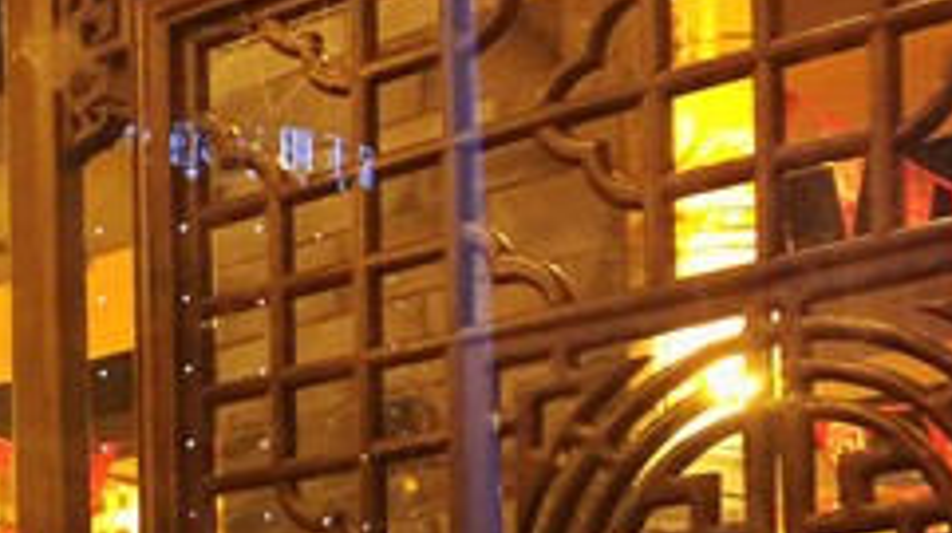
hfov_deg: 17.9
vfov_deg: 10.5
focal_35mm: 105
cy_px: 1070
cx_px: -525
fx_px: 2648
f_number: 2.2
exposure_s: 1/10
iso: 100
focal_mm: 4.15
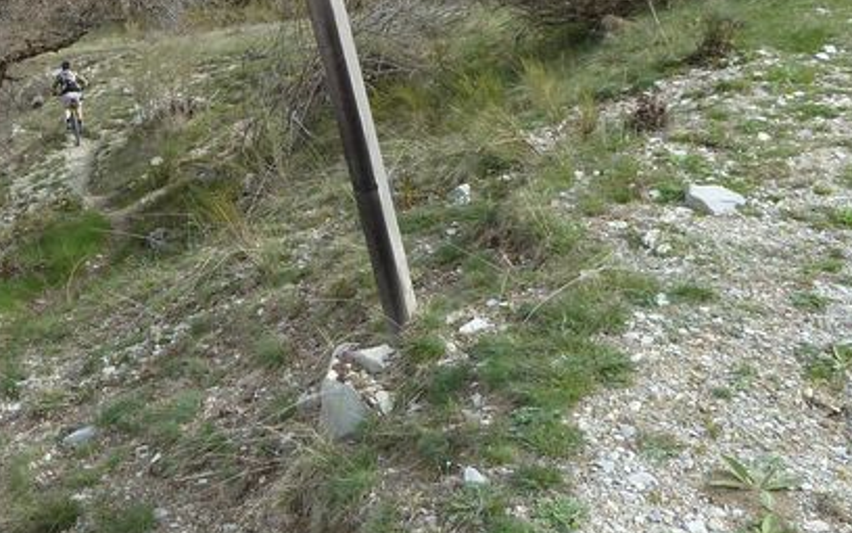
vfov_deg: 24.5
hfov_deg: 37.6
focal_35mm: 52
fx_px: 1207
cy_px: 113
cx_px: 178
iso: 80
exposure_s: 1/320
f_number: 4
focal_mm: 4.1
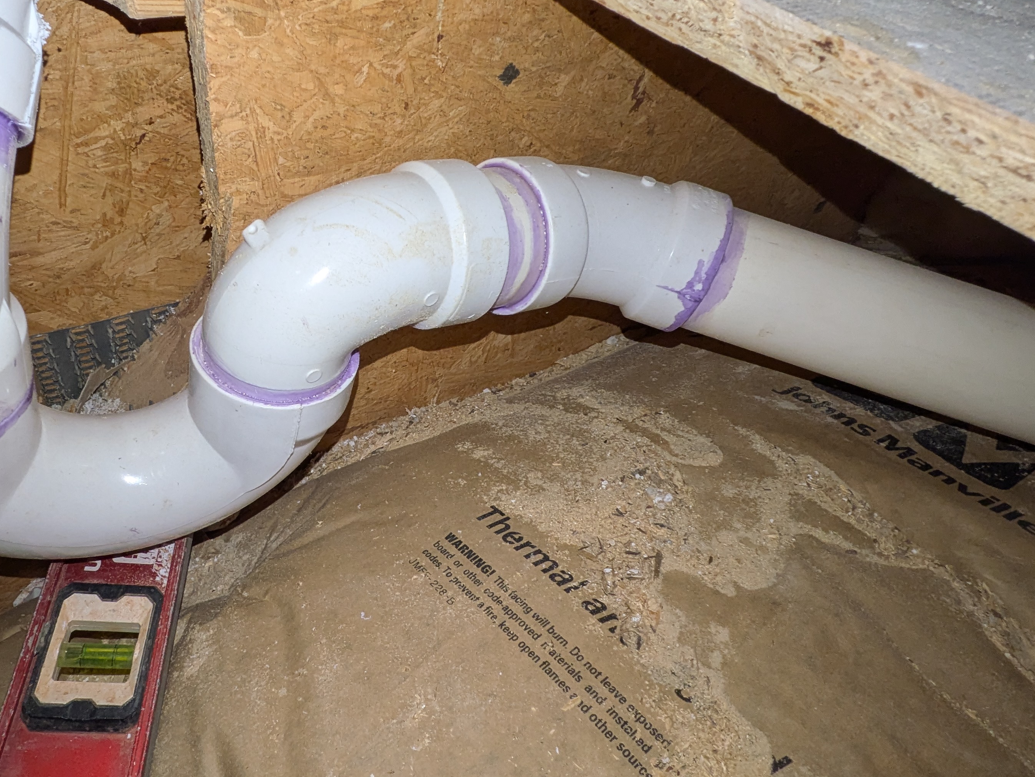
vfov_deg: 56.8
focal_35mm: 24
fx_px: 718
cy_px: 367
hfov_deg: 70.5
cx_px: 390
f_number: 2.2
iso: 156
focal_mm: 1.83
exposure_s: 1/60
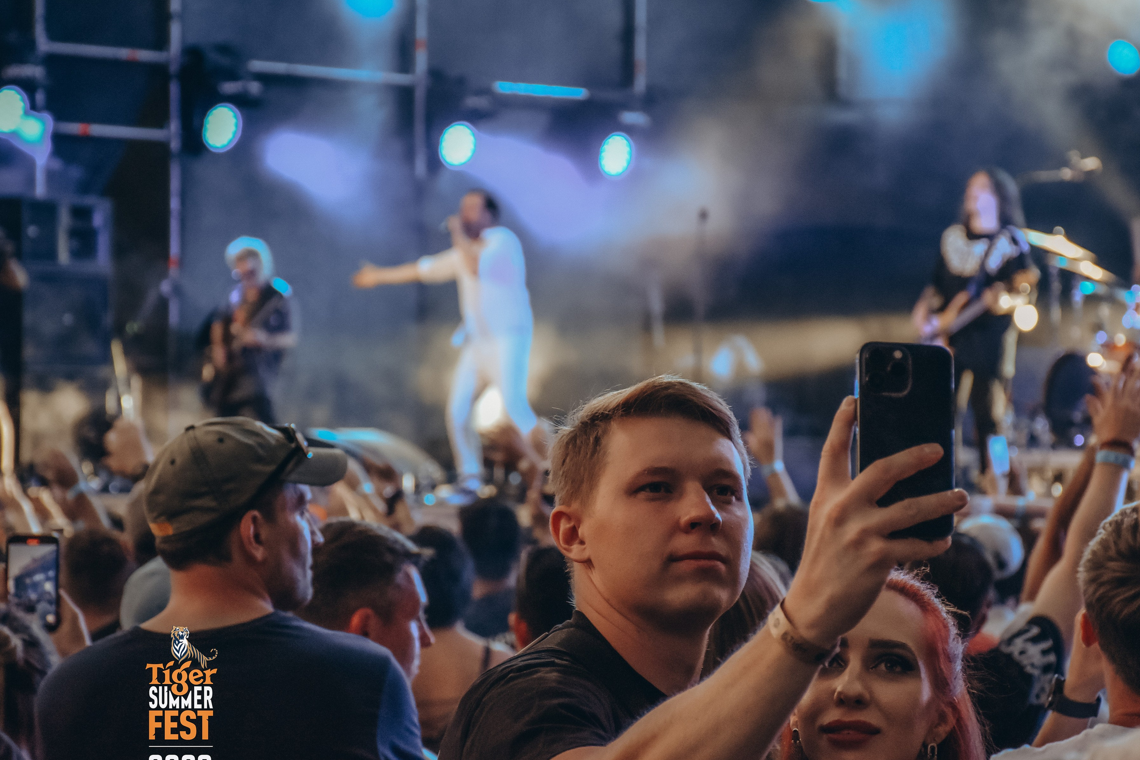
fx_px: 4610
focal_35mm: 146
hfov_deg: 14.1
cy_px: 371
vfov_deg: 9.4
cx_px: 641
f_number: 5.6
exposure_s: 1/200
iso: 1600
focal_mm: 85
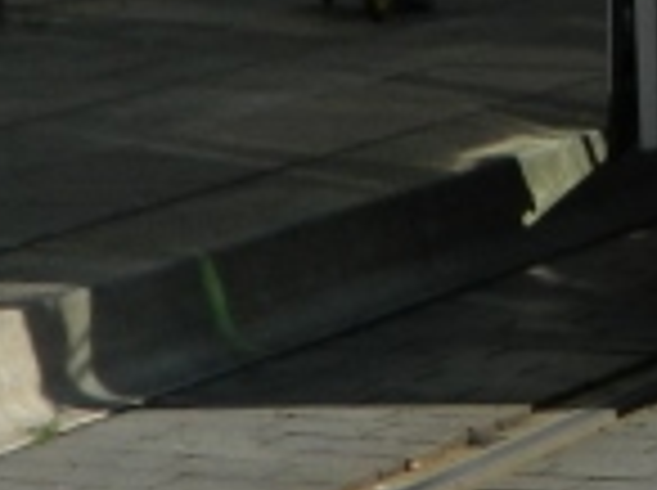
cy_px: -908
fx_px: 7579
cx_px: 1278
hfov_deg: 4.9
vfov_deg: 3.6
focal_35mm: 400
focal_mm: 10.2
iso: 80
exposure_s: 1/800
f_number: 3.8
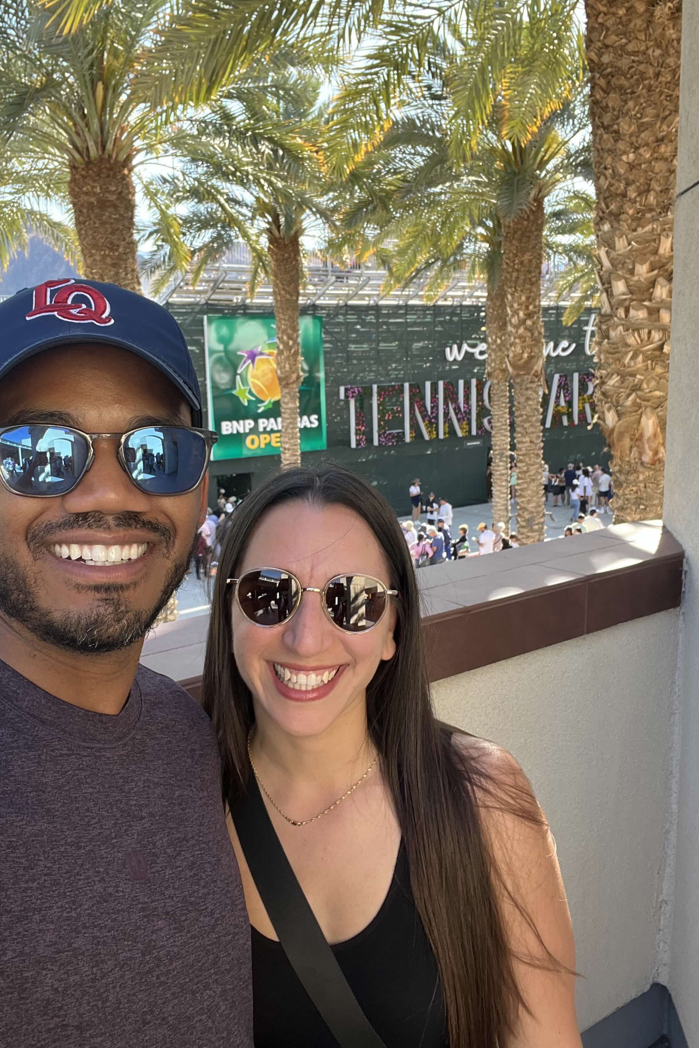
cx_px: 305
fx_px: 932
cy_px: 520
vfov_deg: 58.7
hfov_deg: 41.0
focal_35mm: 32
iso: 50
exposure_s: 1/121
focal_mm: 2.71
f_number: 2.2
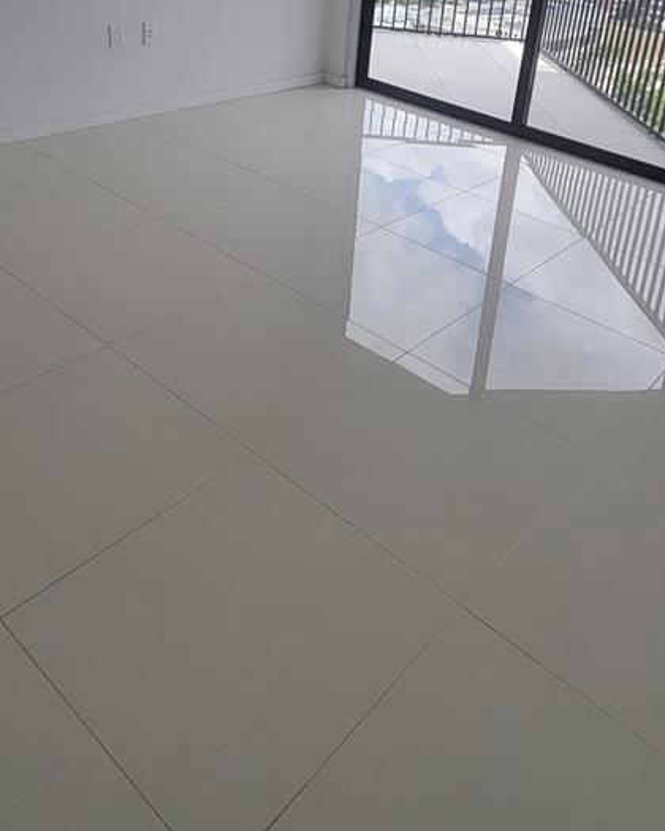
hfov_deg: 49.7
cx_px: 396
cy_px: 187
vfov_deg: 56.8
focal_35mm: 29
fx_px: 713
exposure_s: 1/247
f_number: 2.2
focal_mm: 2.2
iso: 50
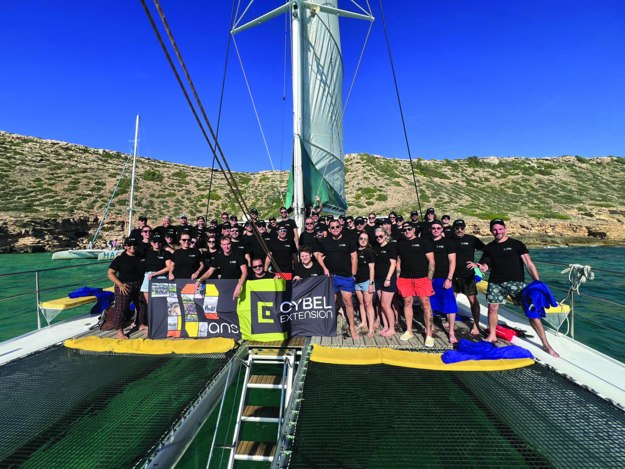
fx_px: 235
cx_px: 312
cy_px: 234
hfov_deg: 106.2
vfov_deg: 89.9
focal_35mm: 13
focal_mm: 1.57
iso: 32
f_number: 1.8
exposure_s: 1/1876
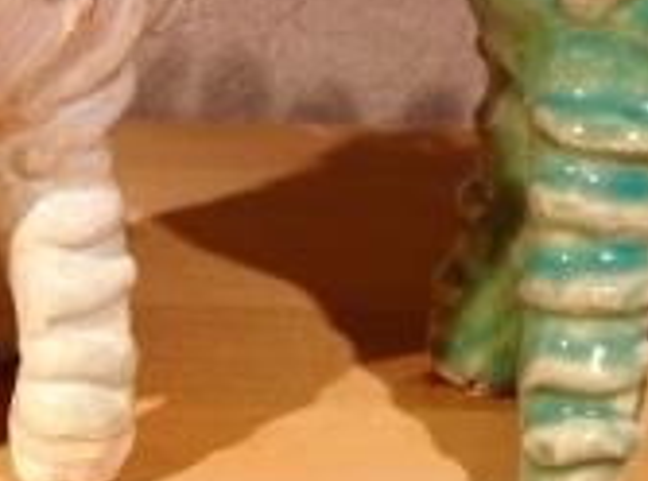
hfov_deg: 18.7
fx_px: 1959
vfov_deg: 13.6
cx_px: 221
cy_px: -114
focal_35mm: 105
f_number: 2.4
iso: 50
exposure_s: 1/20
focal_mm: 4.28
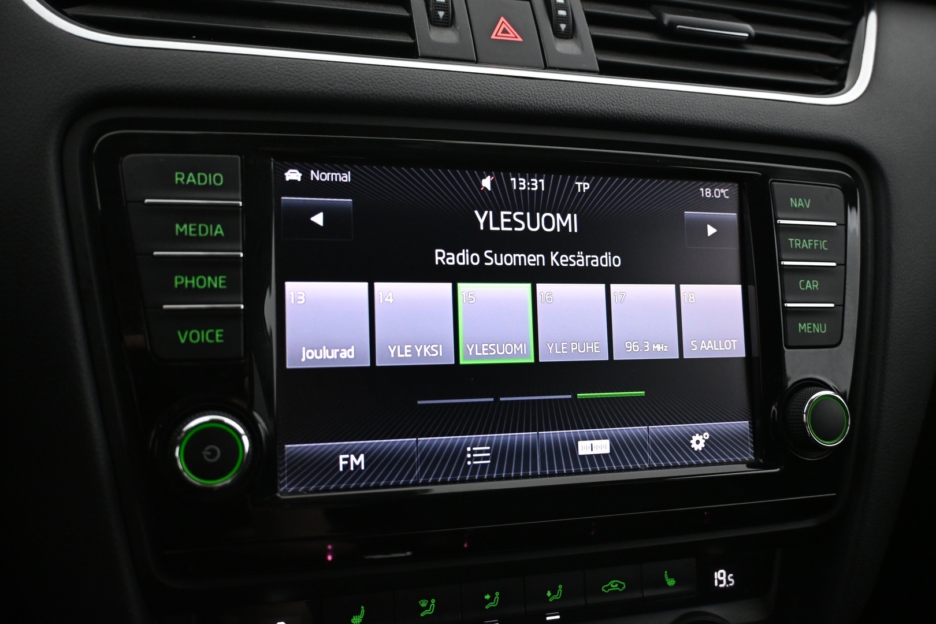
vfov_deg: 40.0
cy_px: 312
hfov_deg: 57.2
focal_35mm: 33
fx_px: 858
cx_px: 468
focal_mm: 22
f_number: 4
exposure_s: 1/40
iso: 2200
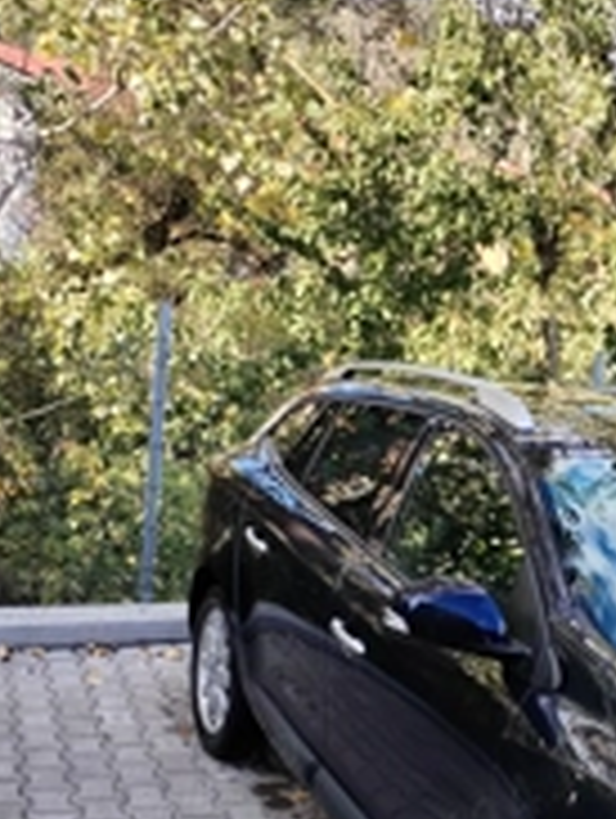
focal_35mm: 57
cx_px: 629
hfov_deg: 24.4
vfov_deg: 33.3
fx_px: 1349
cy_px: 567
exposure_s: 1/241
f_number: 1.8
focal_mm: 4.75
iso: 100
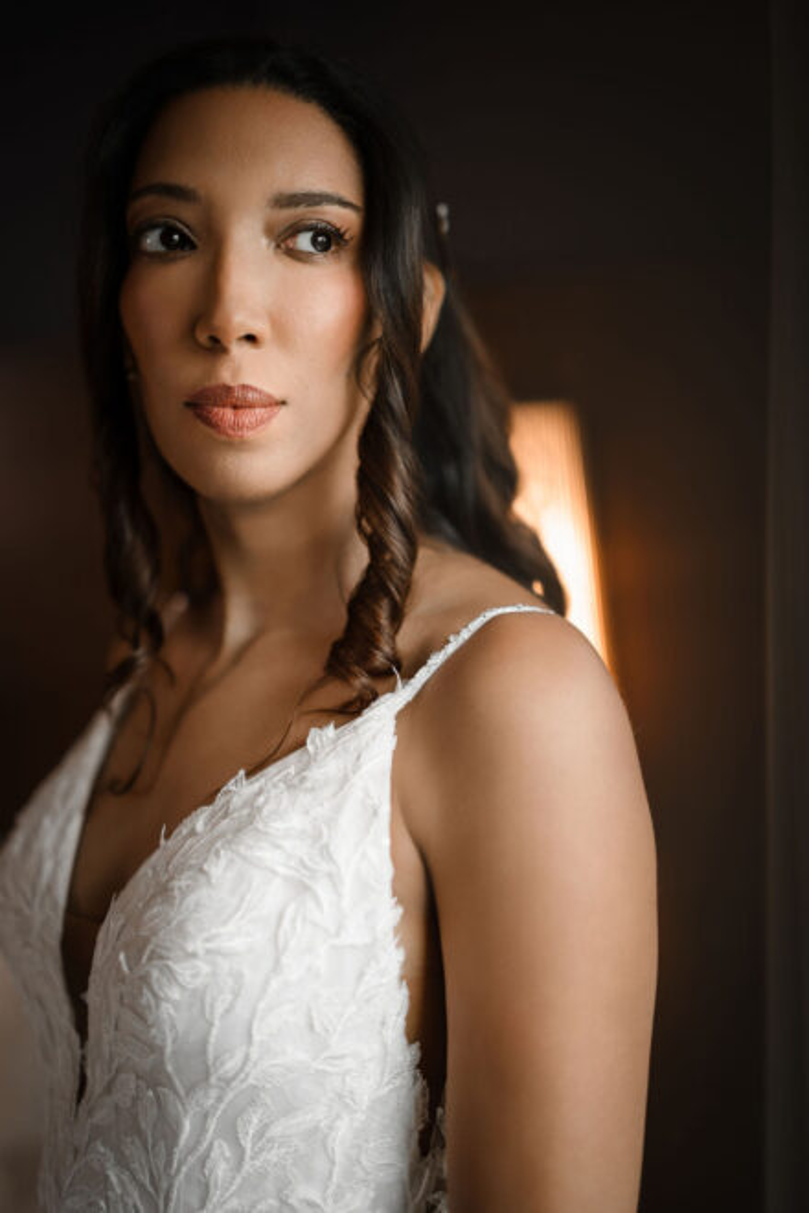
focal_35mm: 50
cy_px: 606
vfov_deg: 39.6
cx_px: 404
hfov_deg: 27.0
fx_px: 1685
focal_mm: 50
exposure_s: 1/200
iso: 64
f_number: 1.2
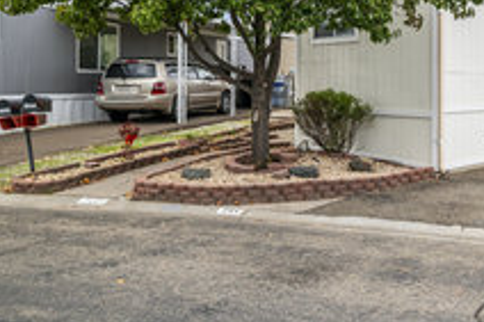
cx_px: 458
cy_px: 57
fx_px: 565
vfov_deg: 30.9
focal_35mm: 42
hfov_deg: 41.7
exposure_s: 1/400
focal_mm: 20.5
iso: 400
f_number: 8
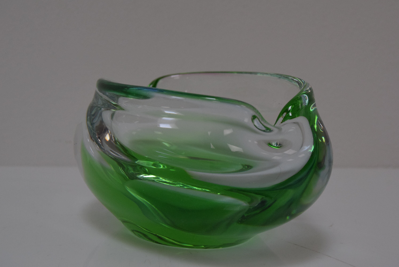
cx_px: 200
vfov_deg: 23.8
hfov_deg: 35.0
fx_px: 632
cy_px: 134
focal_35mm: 57
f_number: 9
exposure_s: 1/320
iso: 1600
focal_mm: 38
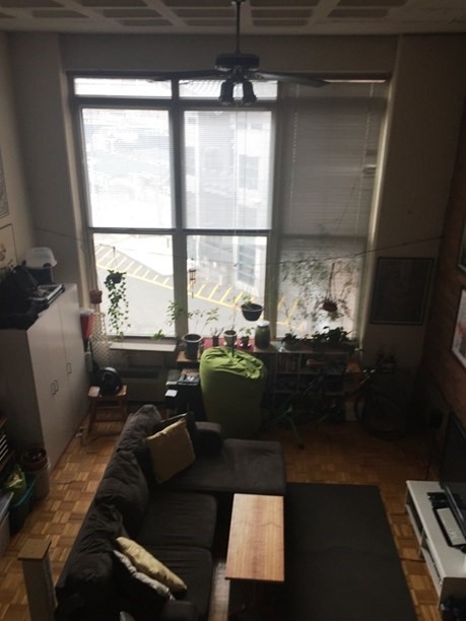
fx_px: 521
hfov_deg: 48.2
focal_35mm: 29
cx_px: 233
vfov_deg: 61.7
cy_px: 310
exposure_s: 1/60
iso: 40
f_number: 2.2
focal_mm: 4.15
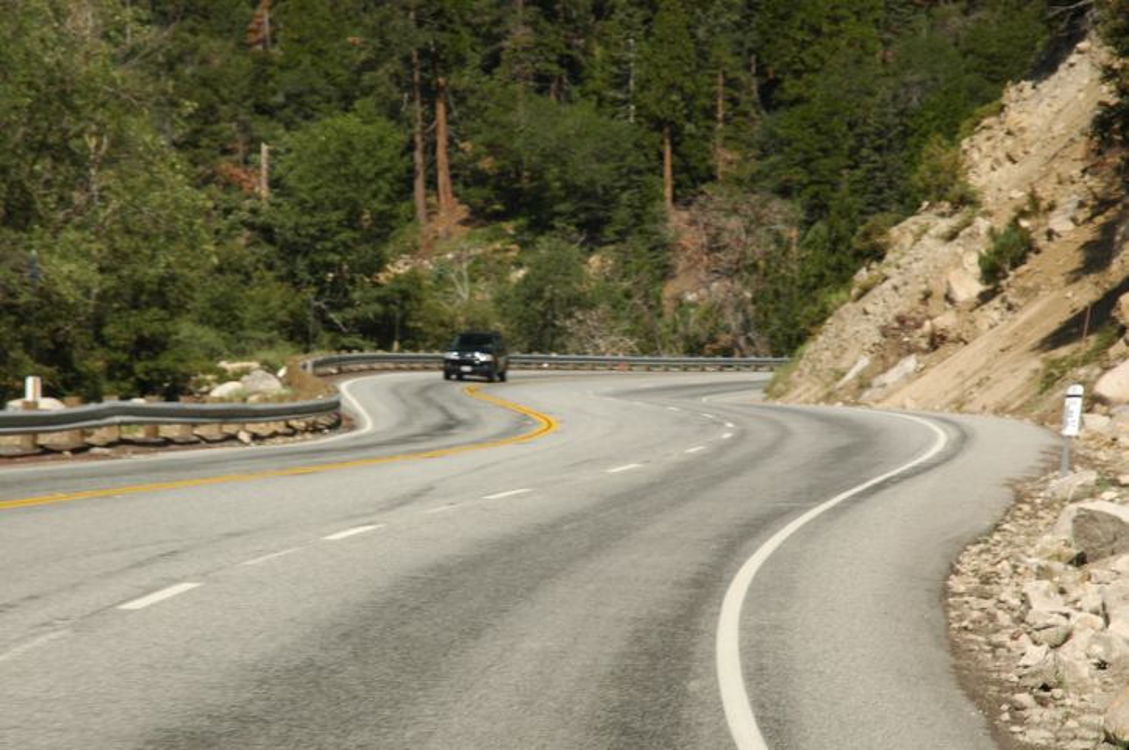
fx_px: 3288
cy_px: 375
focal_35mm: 105
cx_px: 564
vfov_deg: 13.0
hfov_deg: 19.5
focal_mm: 70
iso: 250
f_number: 7.1
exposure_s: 1/200
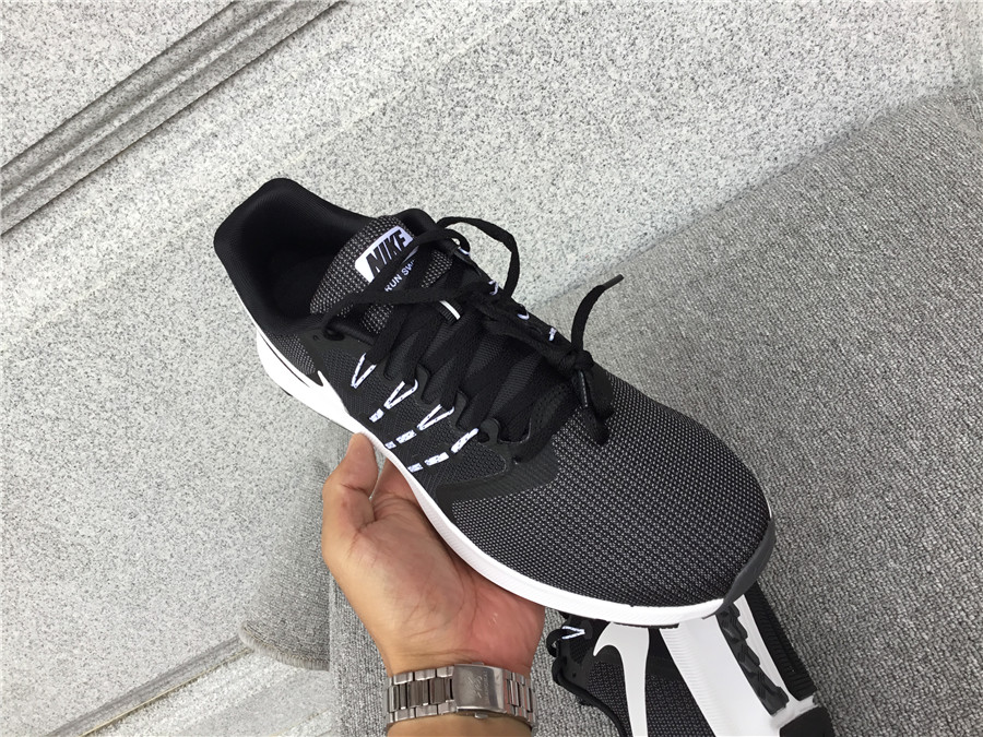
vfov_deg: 45.4
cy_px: 368
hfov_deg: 58.4
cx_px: 492
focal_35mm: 31
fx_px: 880
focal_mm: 3.3
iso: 32
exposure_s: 1/100
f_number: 2.4
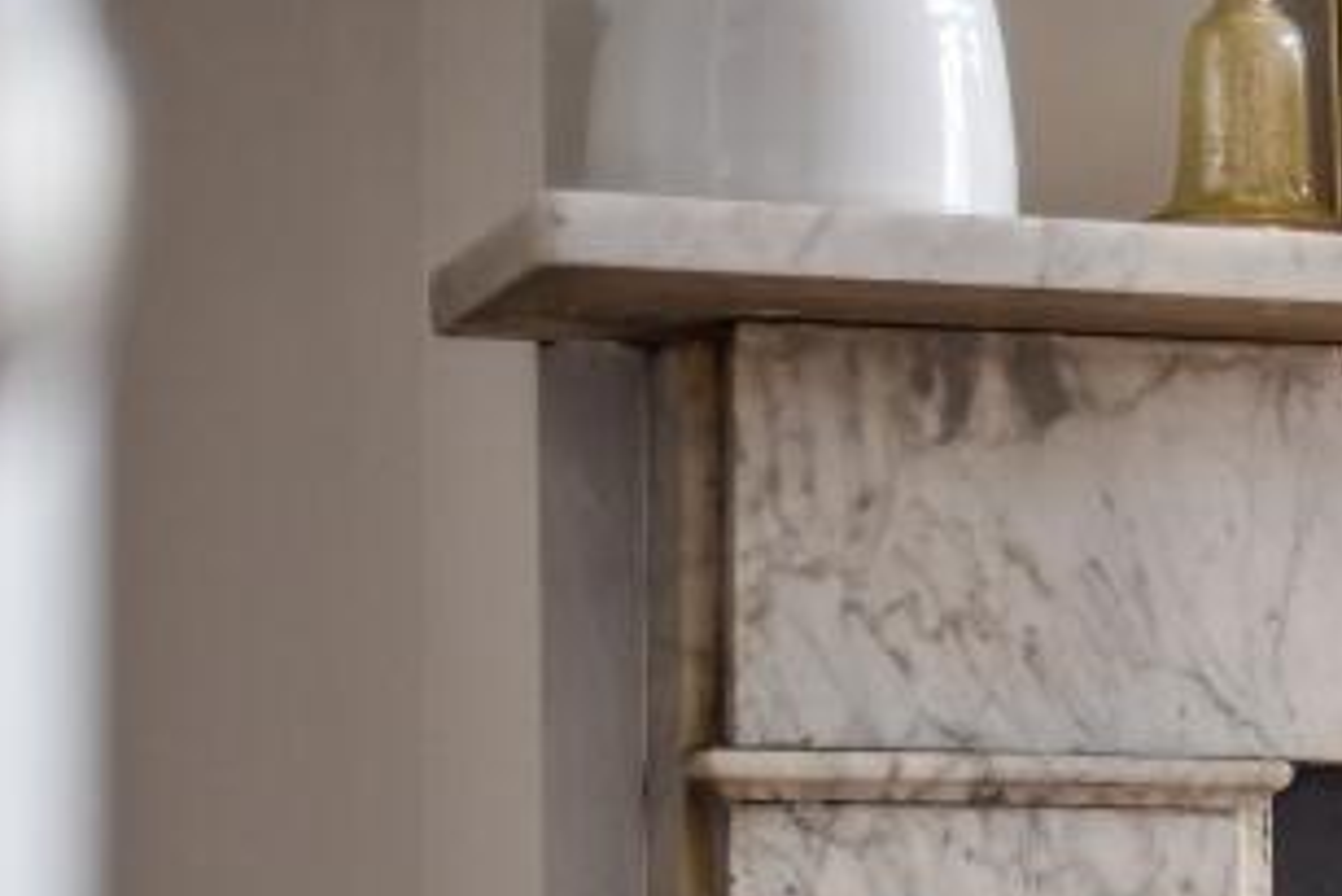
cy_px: 1381
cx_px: 2129
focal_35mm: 167
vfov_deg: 8.1
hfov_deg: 11.7
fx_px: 6228
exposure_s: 1/640
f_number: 1.4
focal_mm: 50
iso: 400
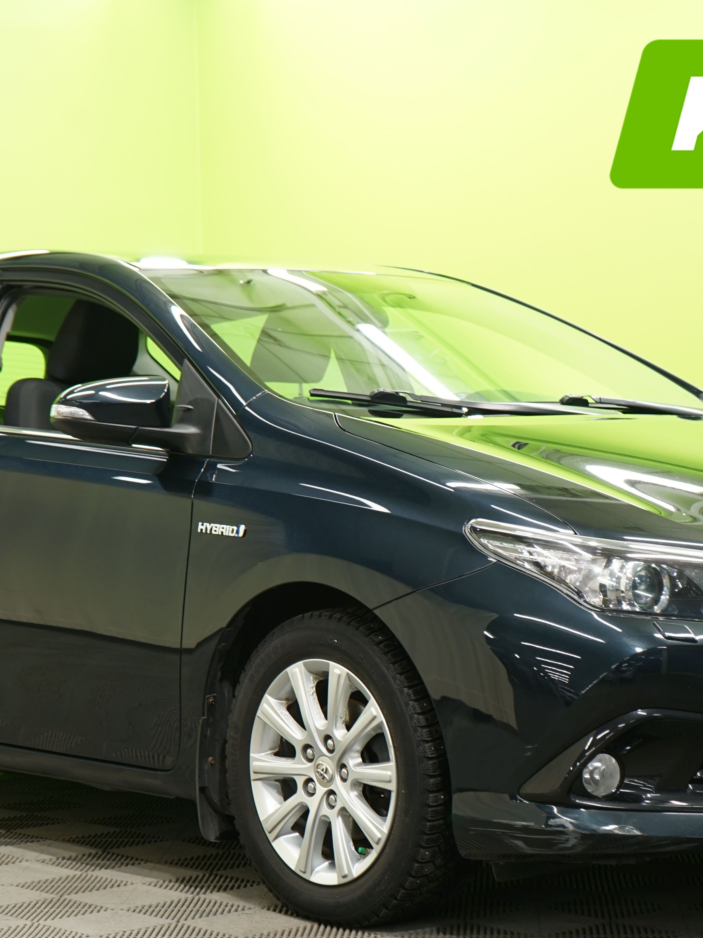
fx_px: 2356
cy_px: 562
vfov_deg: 22.5
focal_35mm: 87
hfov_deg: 17.0
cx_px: 392
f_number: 5
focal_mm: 49
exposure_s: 1/13
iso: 400
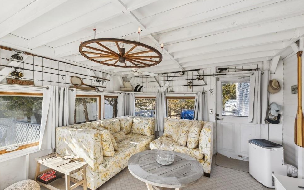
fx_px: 124
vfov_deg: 74.7
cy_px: 102
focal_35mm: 15
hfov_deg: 101.4
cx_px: 147
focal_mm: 14
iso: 100
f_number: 8
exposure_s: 1/125
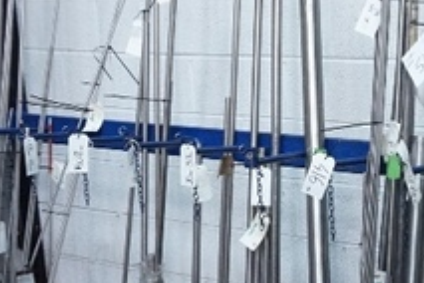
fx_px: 954
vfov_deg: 16.9
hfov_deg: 23.7
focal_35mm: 81
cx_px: 448
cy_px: 143
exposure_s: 1/100
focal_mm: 16
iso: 3200
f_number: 3.5
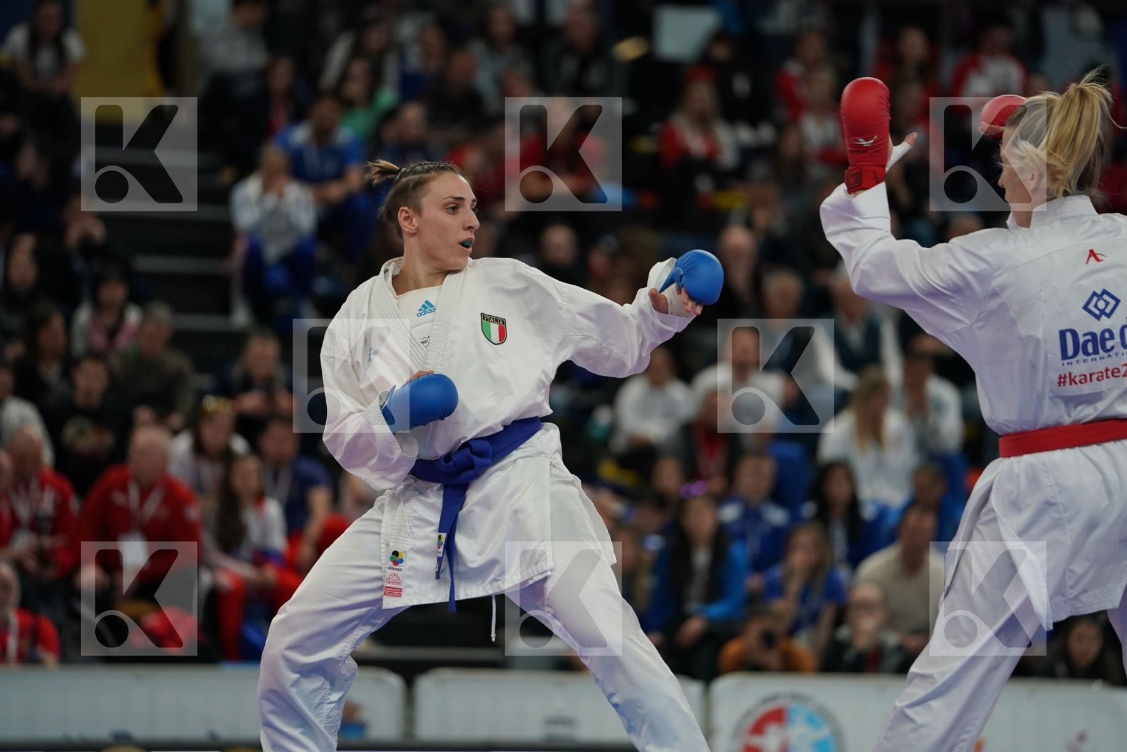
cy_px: 376
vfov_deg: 6.9
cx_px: 564
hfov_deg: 10.3
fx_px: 6261
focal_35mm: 200
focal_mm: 200
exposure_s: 1/1000
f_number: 2.8
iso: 1600
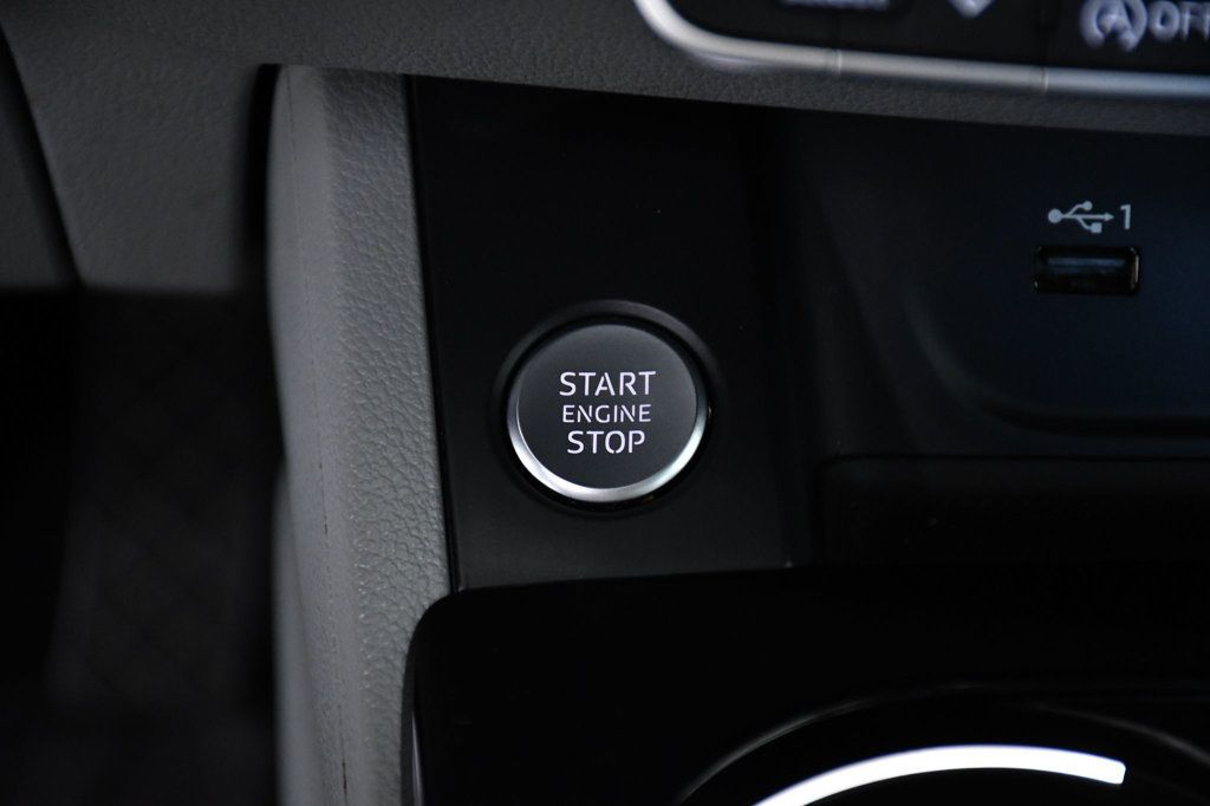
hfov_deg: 13.1
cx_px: 605
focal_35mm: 157
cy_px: 403
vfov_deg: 8.7
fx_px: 5275
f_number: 5.6
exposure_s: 1/60
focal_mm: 105
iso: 2500
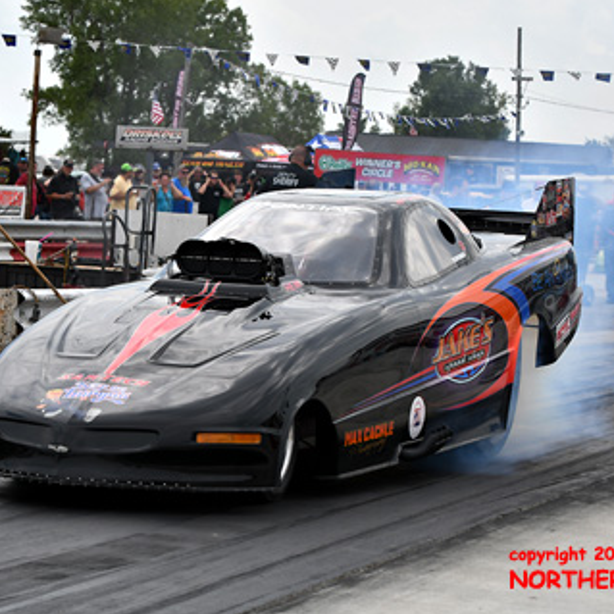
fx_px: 2809
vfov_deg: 12.5
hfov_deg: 12.5
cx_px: 323
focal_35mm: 140
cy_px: 300
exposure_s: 1/1000
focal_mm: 70
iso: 160
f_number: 6.3
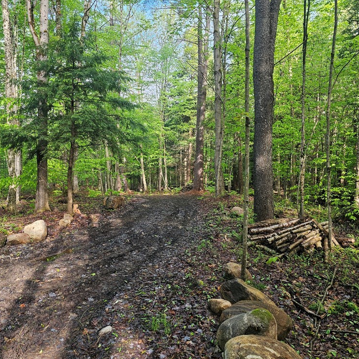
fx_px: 329
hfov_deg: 57.1
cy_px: 182
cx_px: 157
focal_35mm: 28
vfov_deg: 57.3
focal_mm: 6.3
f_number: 1.7
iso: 64
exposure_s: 1/180
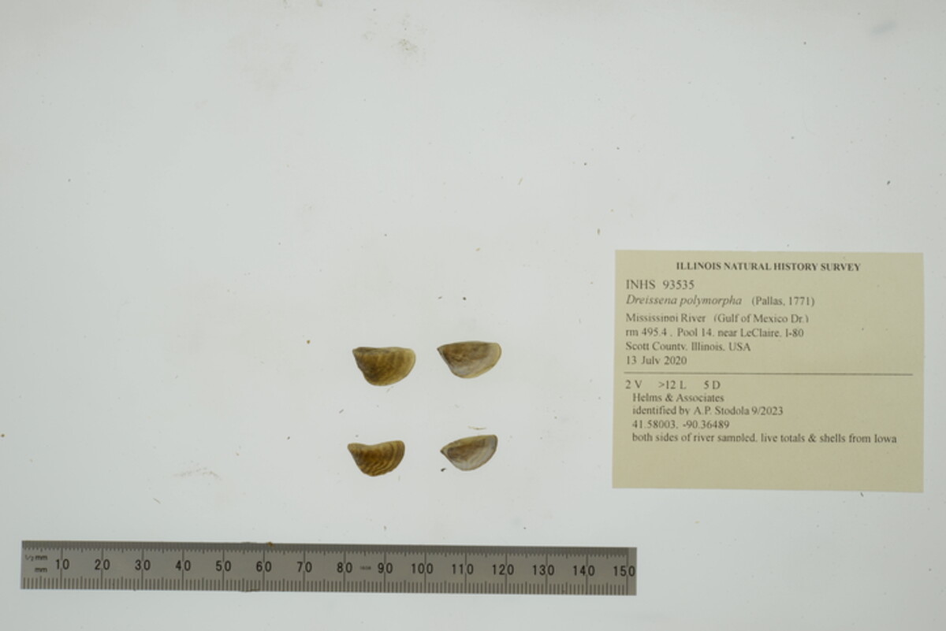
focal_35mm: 60
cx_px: 473
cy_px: 316
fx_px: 1577
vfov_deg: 22.6
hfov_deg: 33.4
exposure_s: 1/13
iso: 100
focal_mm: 60
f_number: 32
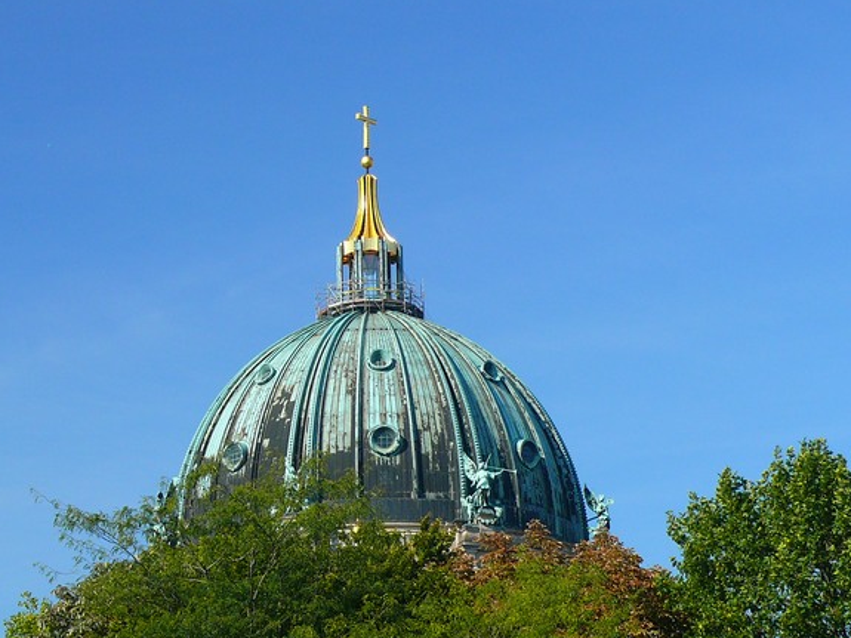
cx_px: 342
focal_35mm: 116
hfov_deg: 17.0
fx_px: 2851
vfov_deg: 12.8
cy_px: 398
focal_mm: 13.8
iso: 100
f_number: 4
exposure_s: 1/250
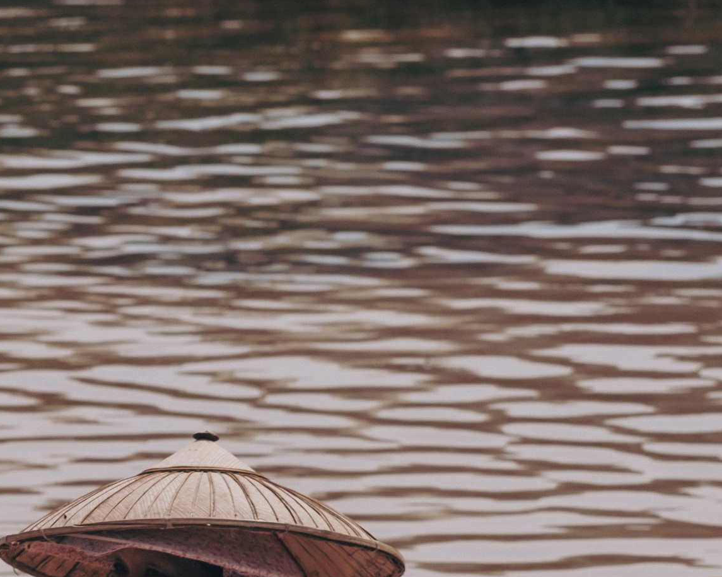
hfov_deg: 4.8
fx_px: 8611
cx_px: 219
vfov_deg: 3.8
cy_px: 794
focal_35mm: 403
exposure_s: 1/400
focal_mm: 85
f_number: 5.6
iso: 160
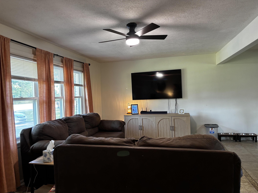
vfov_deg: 53.1
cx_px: 129
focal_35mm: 26
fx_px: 194
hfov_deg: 67.3
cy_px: 96
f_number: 1.6
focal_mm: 5.96
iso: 200
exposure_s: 1/60
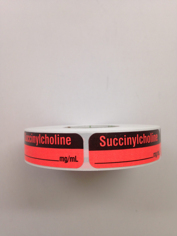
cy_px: 118
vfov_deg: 55.4
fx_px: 225
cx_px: 88
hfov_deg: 42.9
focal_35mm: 33
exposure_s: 1/40
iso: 50
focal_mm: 4.12
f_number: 2.4
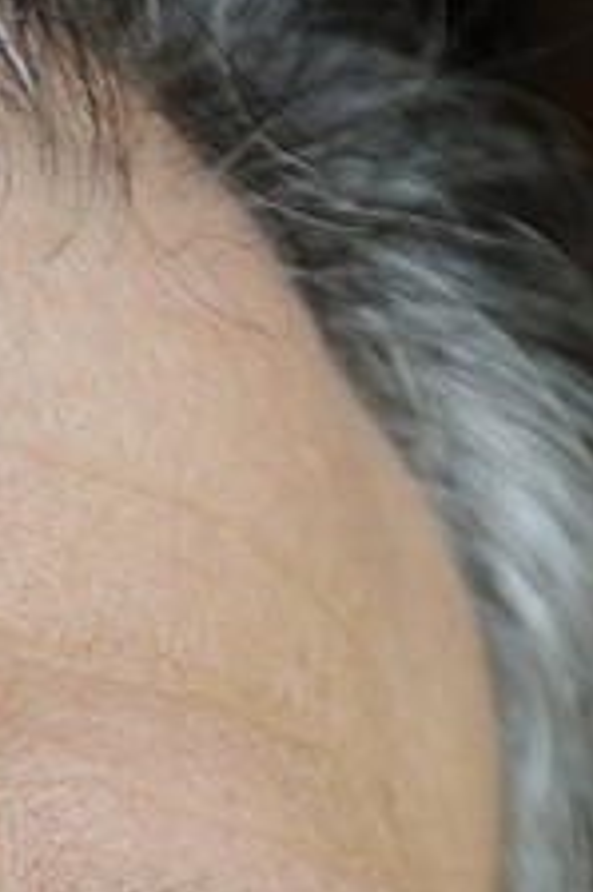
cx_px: -593
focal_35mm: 442
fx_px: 10937
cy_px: 2373
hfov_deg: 3.1
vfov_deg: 4.5
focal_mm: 62
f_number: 4
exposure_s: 1/125
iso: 400
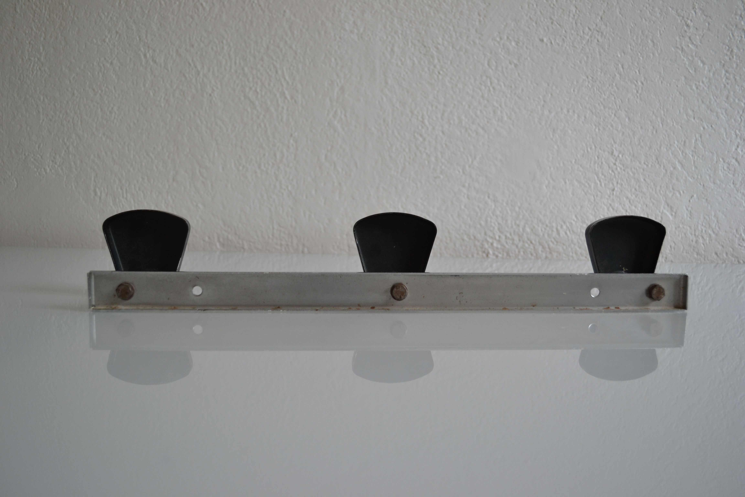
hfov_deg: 61.9
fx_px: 621
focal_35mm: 30
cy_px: 248
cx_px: 372
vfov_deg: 43.6
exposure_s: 1/60
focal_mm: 20
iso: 400
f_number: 4
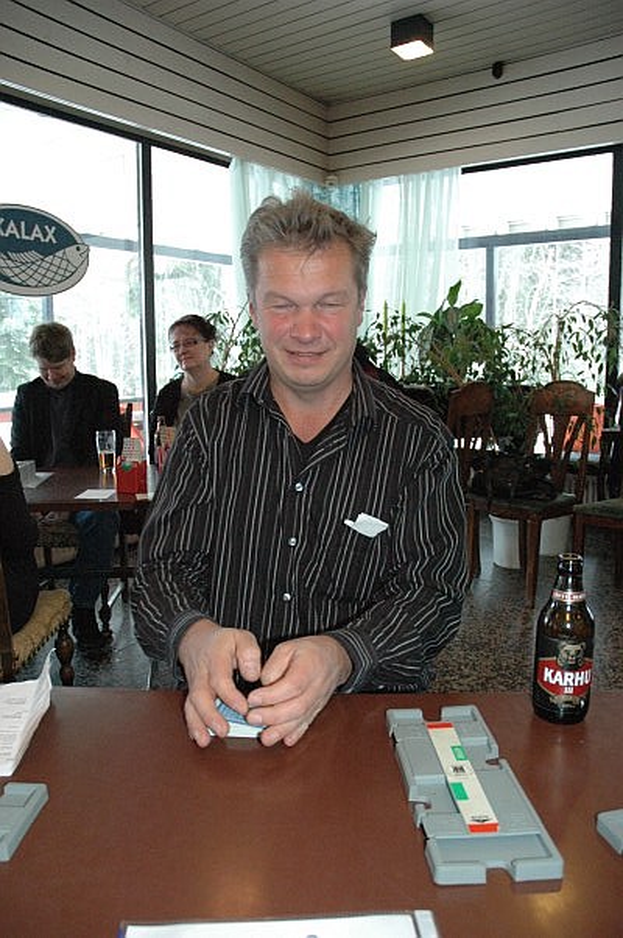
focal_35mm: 27
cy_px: 469
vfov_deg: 67.4
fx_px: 702
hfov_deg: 47.8
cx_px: 312
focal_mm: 18
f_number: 5
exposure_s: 1/60
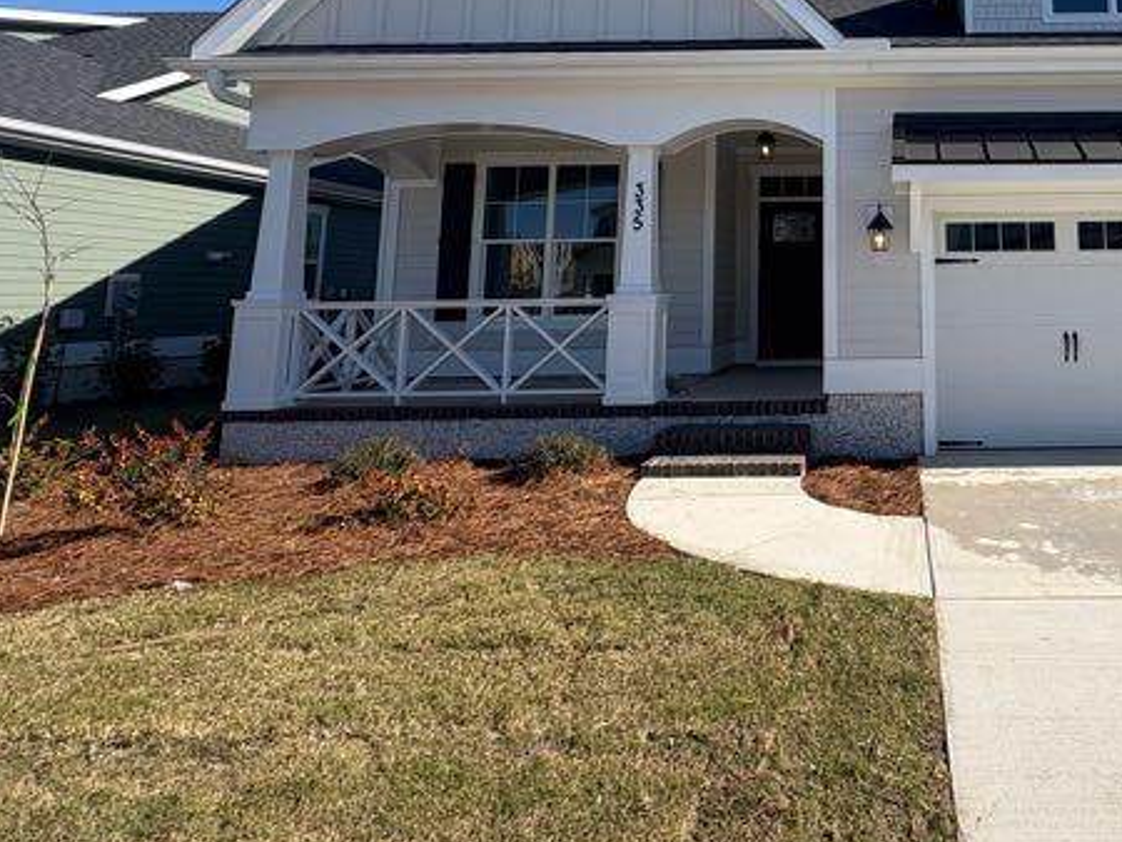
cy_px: 173
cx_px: 900
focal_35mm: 26
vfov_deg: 50.1
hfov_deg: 61.6
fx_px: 843
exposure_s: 1/1567
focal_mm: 2.22
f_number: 2.2
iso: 50
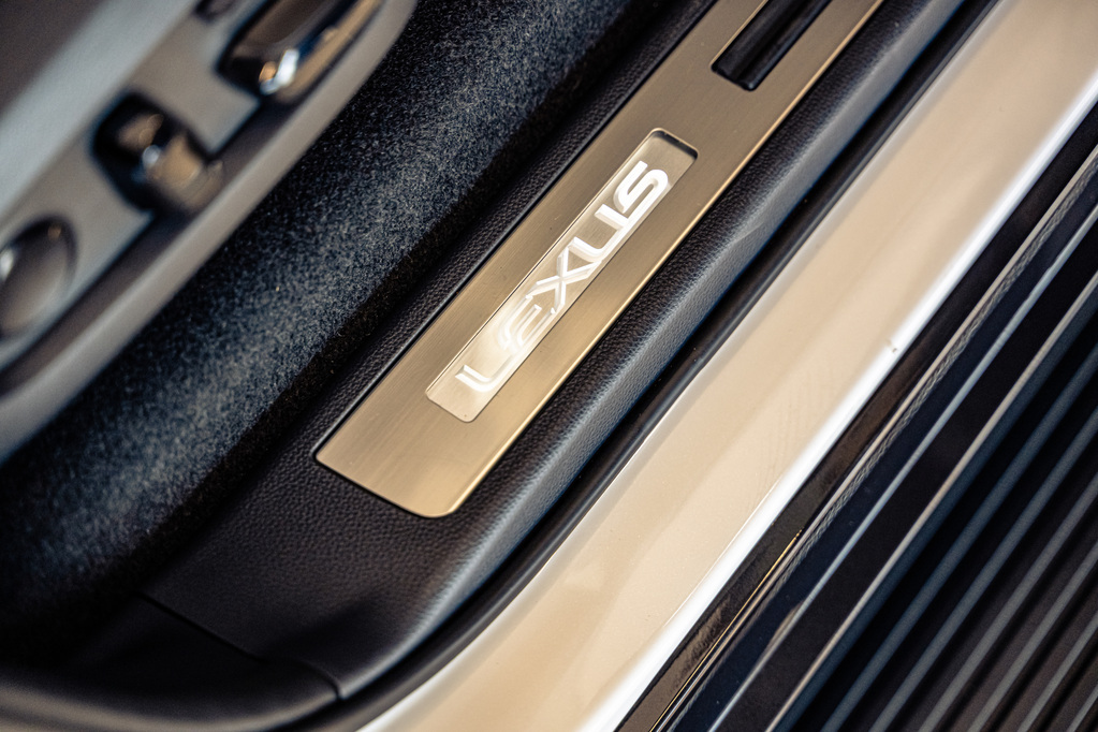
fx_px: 2287
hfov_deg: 27.0
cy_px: 366
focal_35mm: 75
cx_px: 549
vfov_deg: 18.2
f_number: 2.8
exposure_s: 1/125
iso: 1600
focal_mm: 75
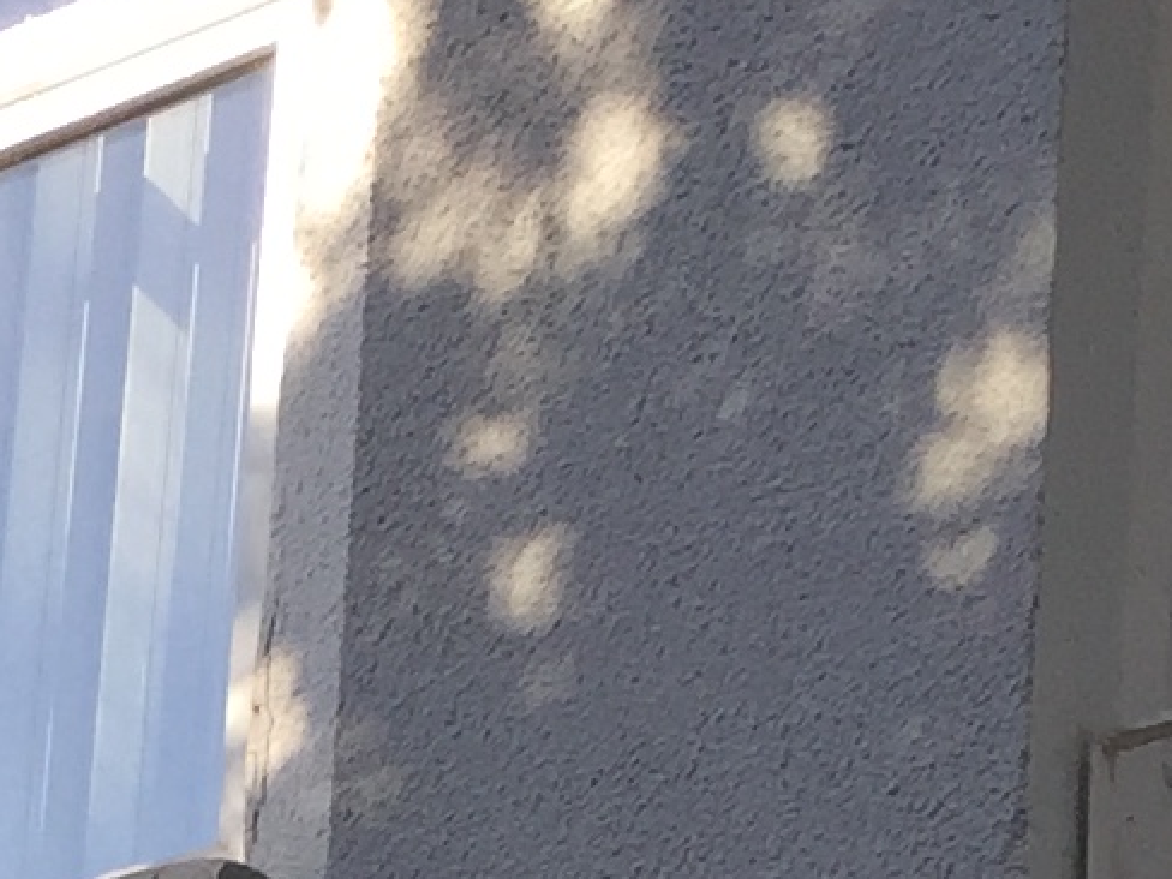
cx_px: -543
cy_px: 2406
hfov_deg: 9.9
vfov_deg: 7.0
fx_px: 6568
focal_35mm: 194
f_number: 2.2
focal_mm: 4.15
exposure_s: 1/465
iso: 32
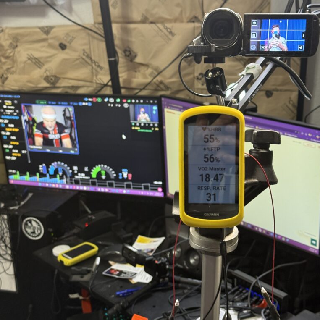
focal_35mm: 57
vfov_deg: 30.0
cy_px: 179
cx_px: 161
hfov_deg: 30.0
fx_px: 596
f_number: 1.78
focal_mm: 6.76
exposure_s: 1/60
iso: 200
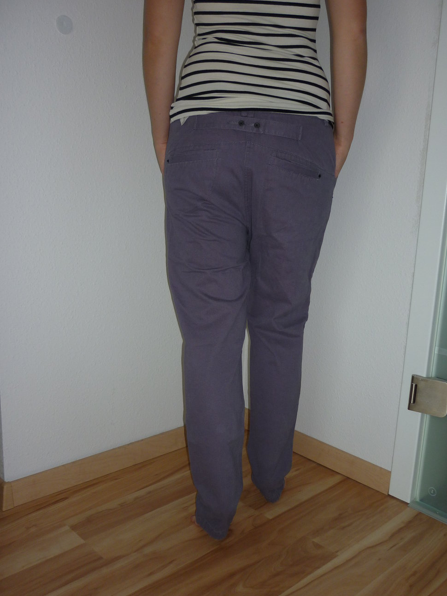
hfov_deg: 41.8
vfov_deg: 54.0
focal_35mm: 34
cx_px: 223
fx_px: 586
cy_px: 305
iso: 100
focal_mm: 5.5
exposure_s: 1/30
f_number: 2.8
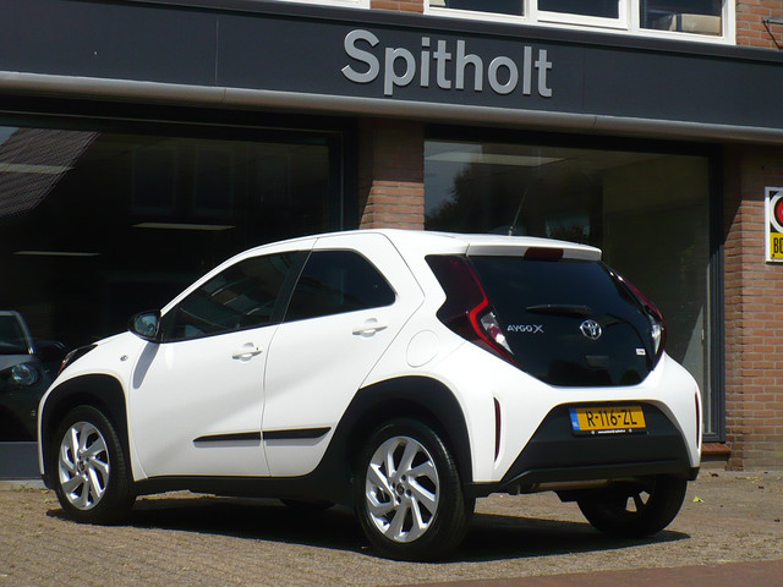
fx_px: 2013
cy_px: 294
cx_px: 392
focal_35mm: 89
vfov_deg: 16.6
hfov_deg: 22.0
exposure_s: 1/250
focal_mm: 9.9
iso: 100
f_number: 9
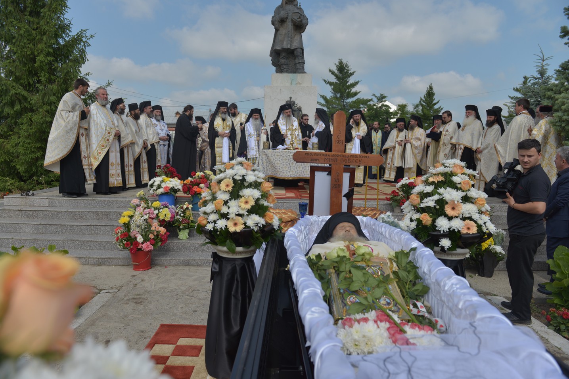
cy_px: 190
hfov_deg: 73.7
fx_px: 379
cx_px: 284
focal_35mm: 24
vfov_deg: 53.1
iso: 100
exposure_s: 1/1000
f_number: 4
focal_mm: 24
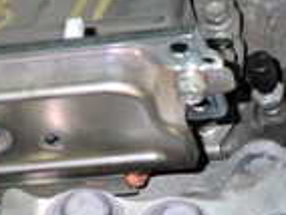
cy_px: 147
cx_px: 256
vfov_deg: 11.0
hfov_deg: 14.4
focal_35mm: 135
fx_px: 1117
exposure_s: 1/30
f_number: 7.1
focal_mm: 5.79
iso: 500
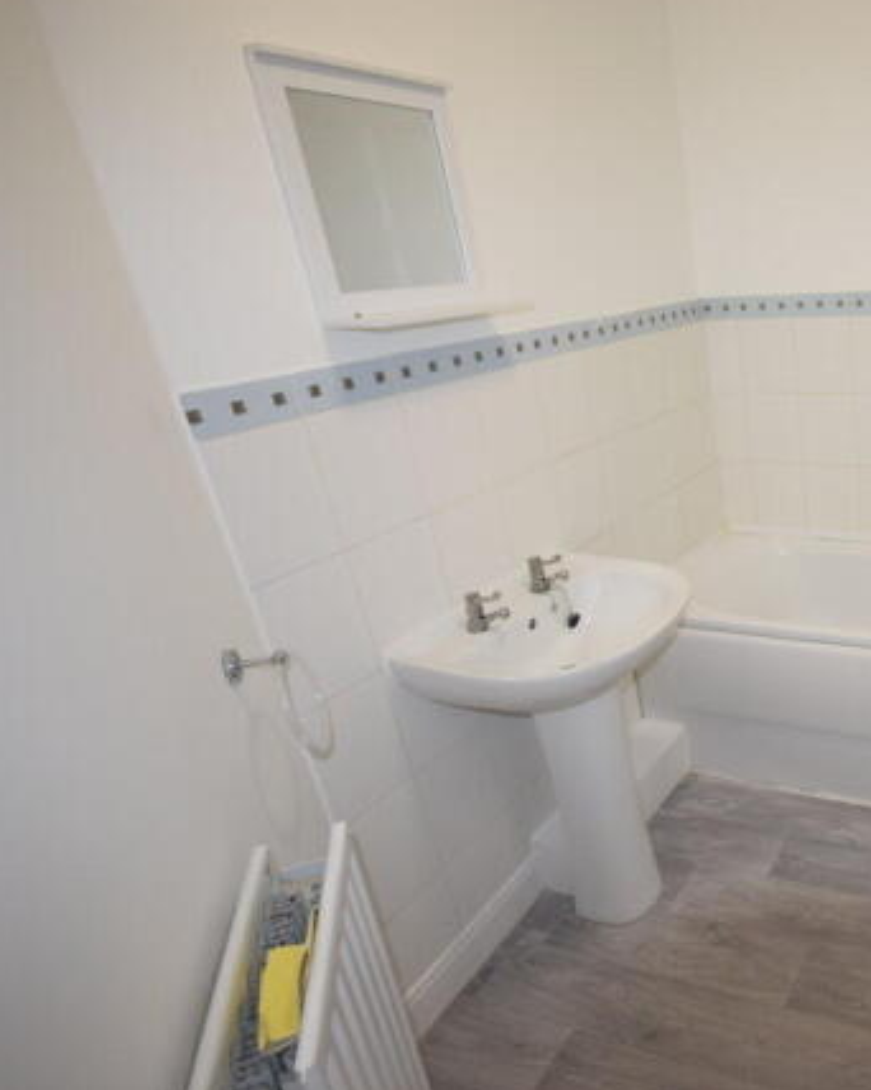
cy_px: 541
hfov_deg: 50.9
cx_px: 819
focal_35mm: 24
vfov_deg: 70.9
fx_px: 765
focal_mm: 11
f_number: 5
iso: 800
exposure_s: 1/100
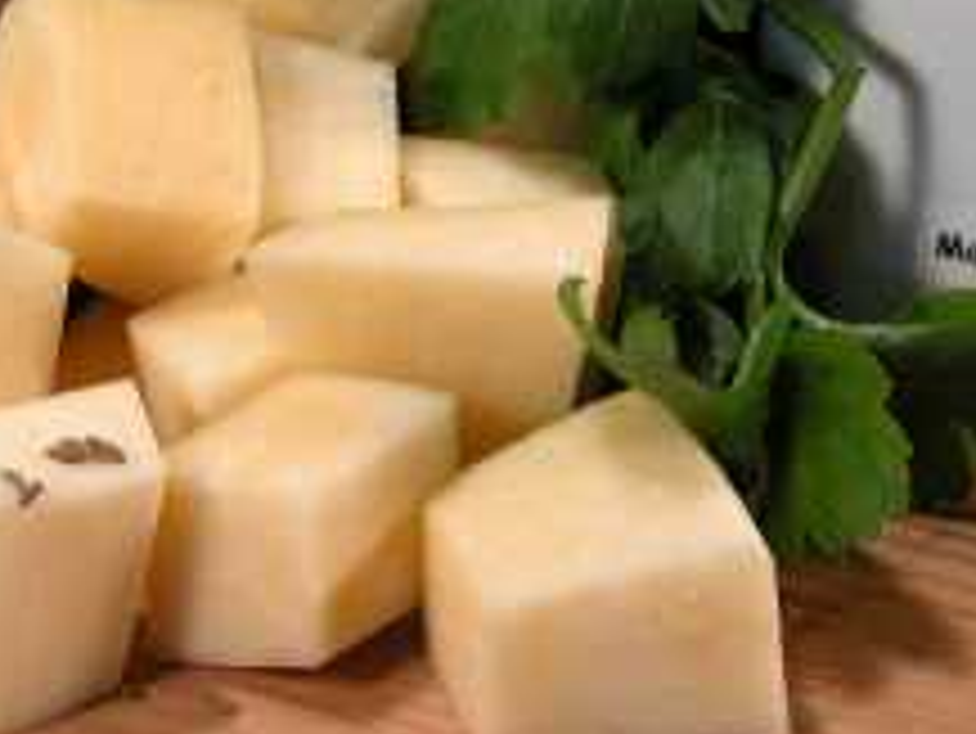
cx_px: 421
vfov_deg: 7.1
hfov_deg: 9.5
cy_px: 149
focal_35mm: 209
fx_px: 5896
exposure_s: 1/191
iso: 100
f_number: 4.1
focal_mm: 25.4
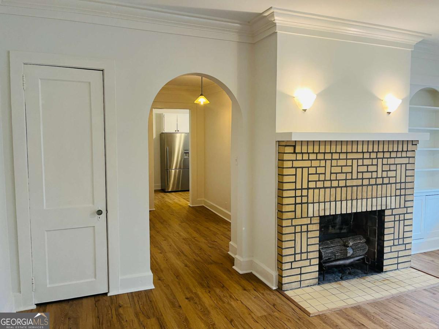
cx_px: 220
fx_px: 330
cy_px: 164
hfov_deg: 67.3
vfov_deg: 53.1
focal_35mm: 26
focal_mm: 5.1
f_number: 1.6
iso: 100
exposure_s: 1/60
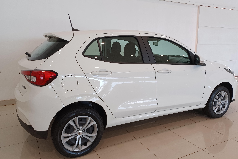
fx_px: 185
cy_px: 73
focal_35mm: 28
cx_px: 124
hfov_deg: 65.5
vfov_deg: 46.4
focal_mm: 4.6
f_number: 1.8
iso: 160
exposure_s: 1/60
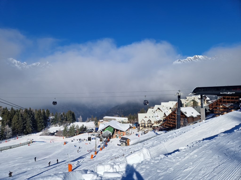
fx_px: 160
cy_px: 90
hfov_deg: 73.9
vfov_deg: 58.9
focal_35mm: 23
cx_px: 120
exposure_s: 1/3088
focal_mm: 5.4
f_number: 1.8
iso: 50
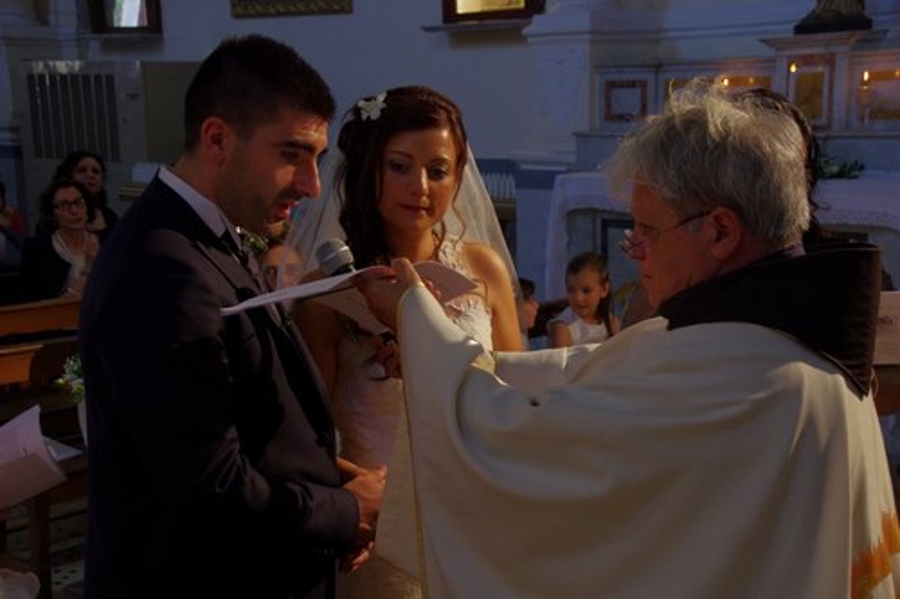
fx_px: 1387
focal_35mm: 56
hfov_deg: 36.0
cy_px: 300
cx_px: 450
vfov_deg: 24.4
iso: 1600
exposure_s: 1/60
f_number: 6.3
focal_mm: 37
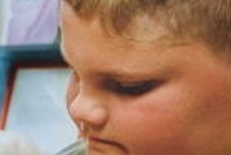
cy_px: 219
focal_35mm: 187
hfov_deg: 8.3
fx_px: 1201
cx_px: -578
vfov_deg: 7.3
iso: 3600
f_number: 4
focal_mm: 26
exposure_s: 1/320
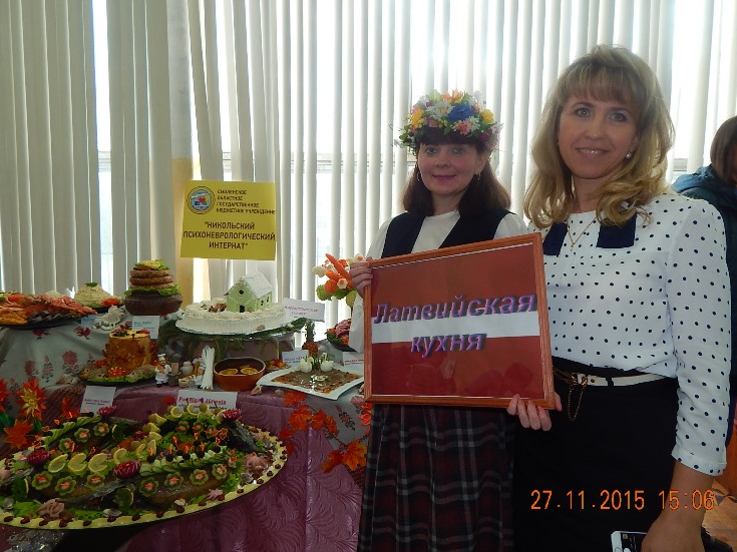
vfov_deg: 58.9
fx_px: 490
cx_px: 382
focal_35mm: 23
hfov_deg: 73.9
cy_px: 271
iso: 125
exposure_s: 1/60
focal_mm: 4
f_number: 3
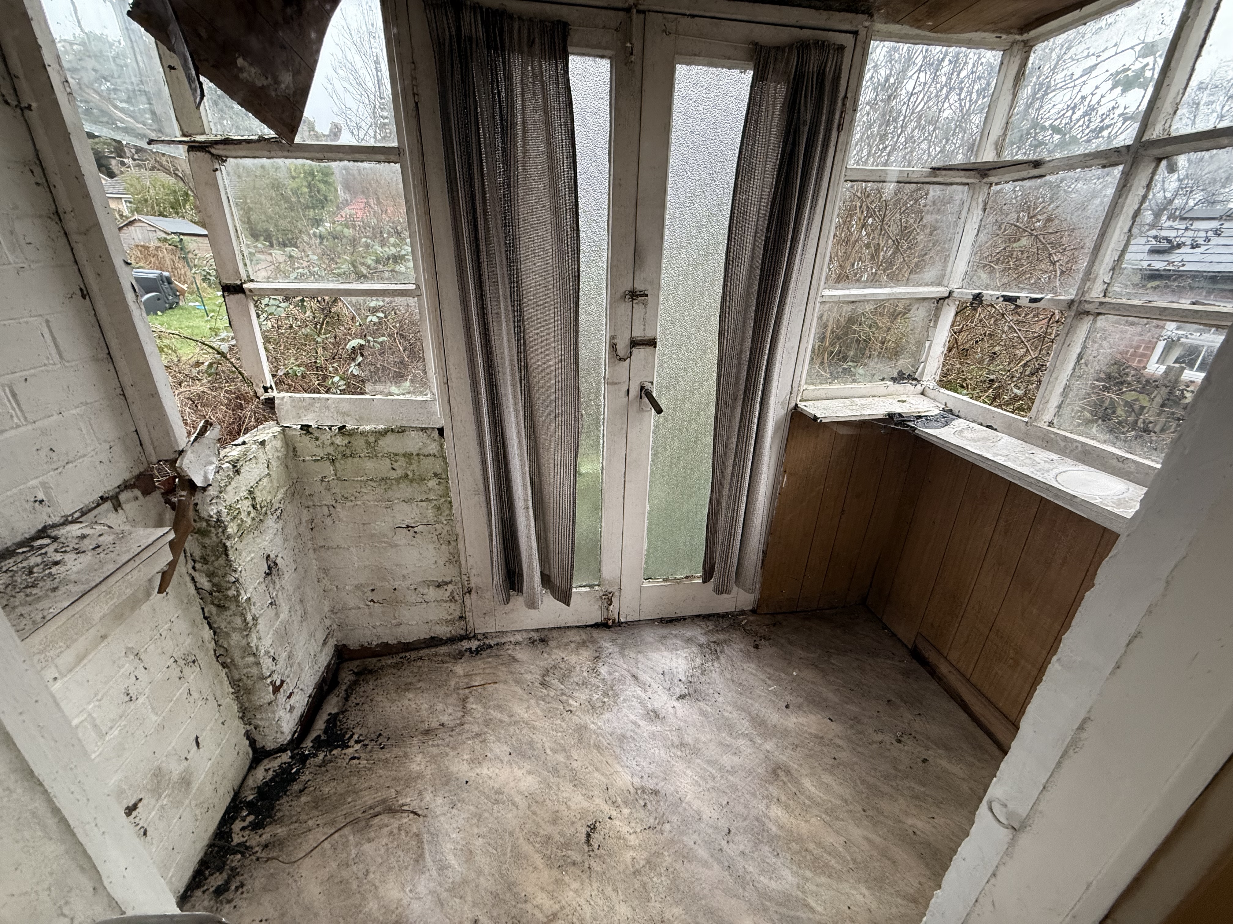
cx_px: 616
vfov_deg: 85.7
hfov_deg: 102.1
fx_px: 499
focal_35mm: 14
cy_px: 462
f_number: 2.2
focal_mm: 2.22
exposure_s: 1/100
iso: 200
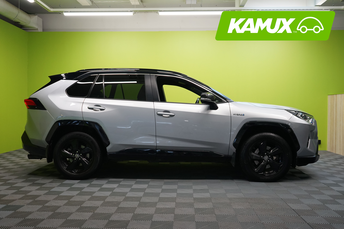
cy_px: 114
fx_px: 306
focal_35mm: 32
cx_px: 172
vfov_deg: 41.1
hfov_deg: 58.7
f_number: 4
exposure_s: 1/50
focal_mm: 32
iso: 1250
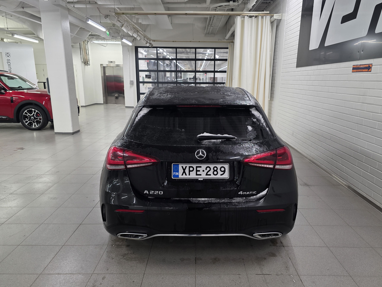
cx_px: 195
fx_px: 287
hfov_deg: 67.3
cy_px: 158
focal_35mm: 26
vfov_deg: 53.0
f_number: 1.7
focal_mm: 6.3
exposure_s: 1/100
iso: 200
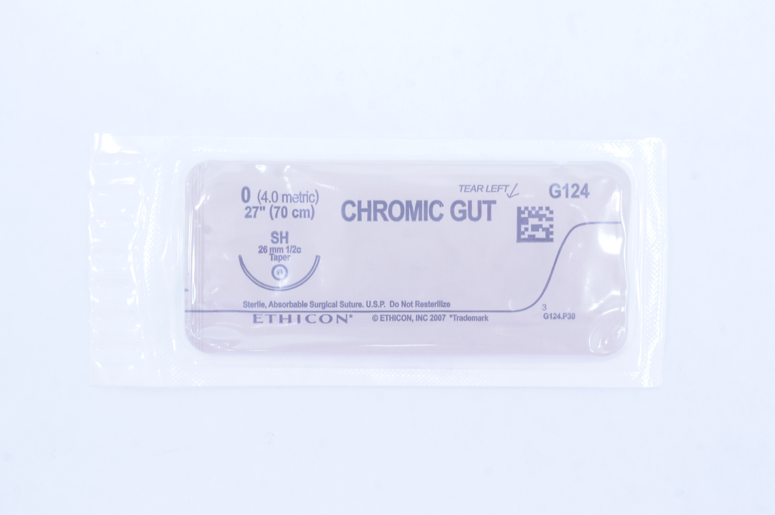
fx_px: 1258
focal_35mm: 58
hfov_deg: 34.2
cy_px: 258
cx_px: 388
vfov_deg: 23.1
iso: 400
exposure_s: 1/10
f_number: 13
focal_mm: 39
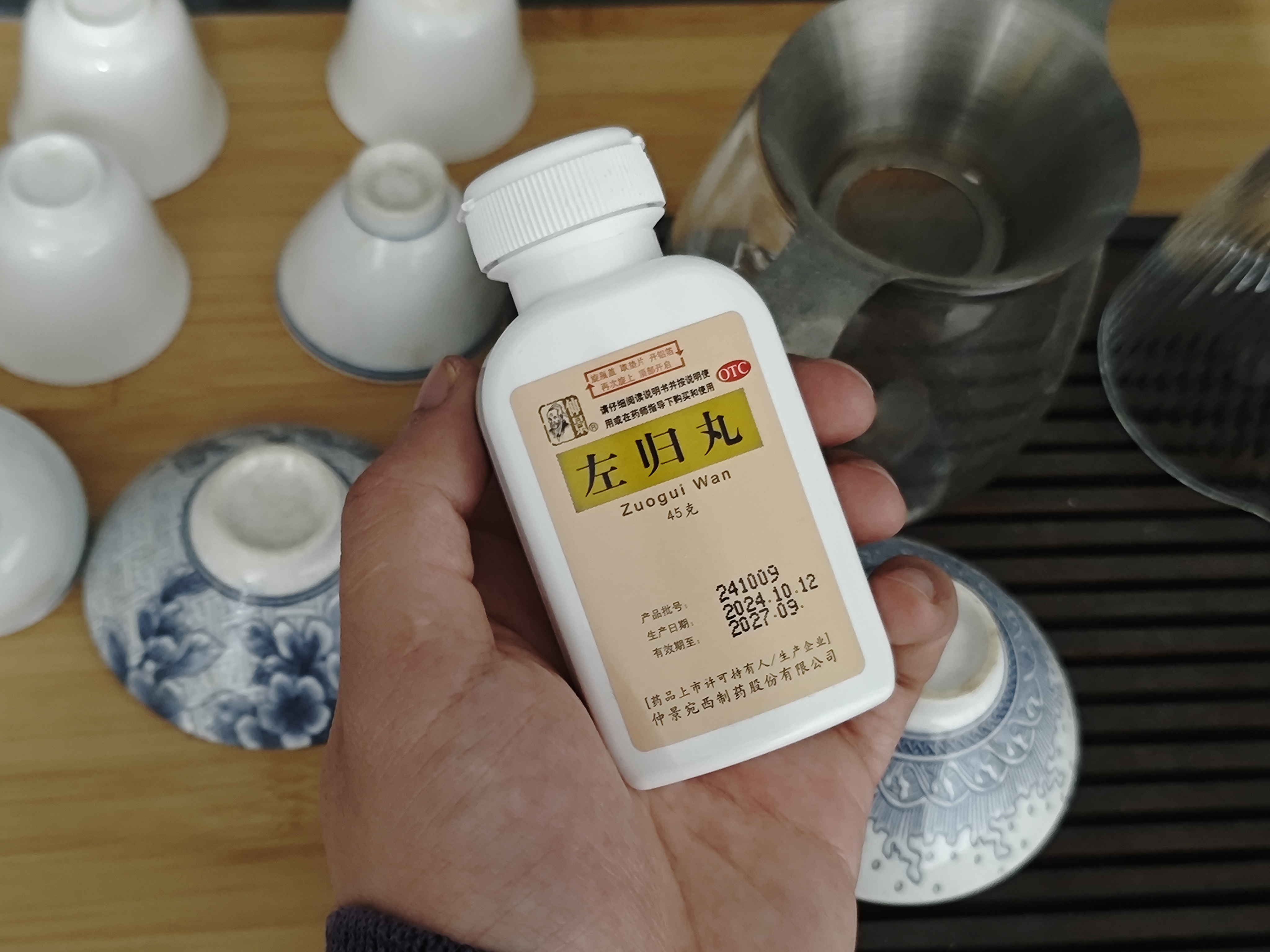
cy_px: 476
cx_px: 635
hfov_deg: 38.2
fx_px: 1834
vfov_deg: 29.1
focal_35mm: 50
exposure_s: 1/25
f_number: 1.6
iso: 1250
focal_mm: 5.84
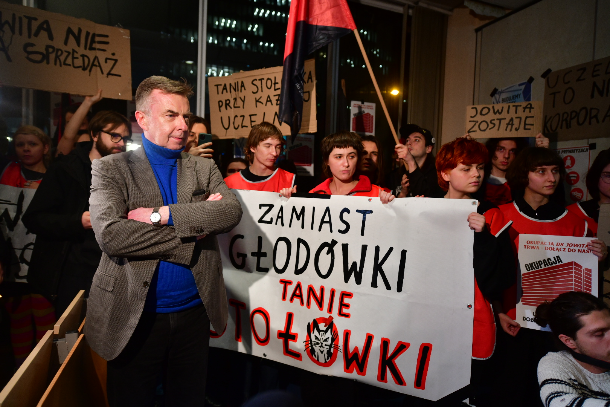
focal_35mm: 23
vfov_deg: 55.1
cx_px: 305
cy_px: 204
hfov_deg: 76.1
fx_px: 390
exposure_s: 1/125
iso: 800
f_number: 2.8
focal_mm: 23
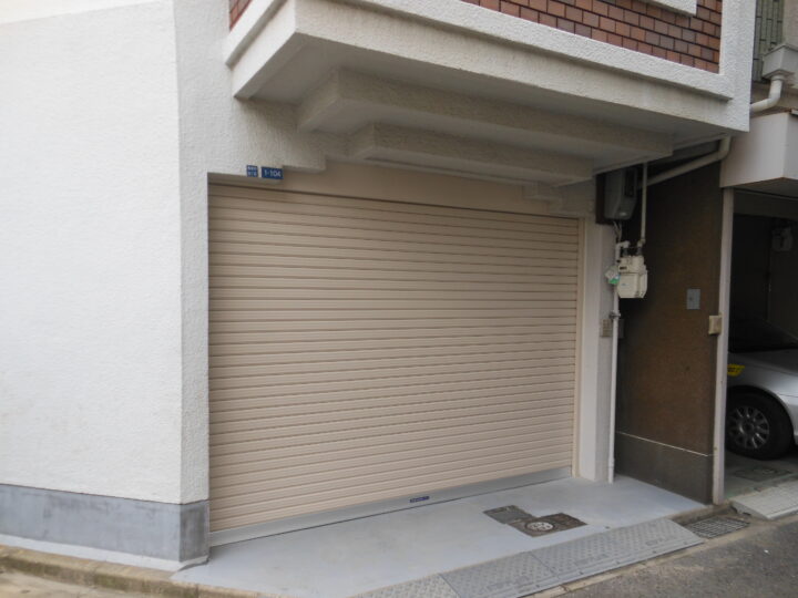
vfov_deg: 54.9
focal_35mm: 25
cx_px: 399
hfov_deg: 69.4
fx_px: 576
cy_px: 299
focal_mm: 4.5
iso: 80
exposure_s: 1/80
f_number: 3.2
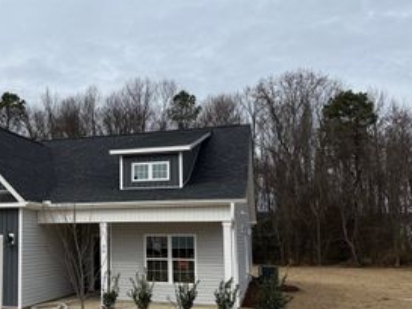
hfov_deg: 40.6
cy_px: 197
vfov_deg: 32.7
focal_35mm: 44
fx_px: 524
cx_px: 65
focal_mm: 6.76
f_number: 1.78
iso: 80
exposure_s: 1/4975
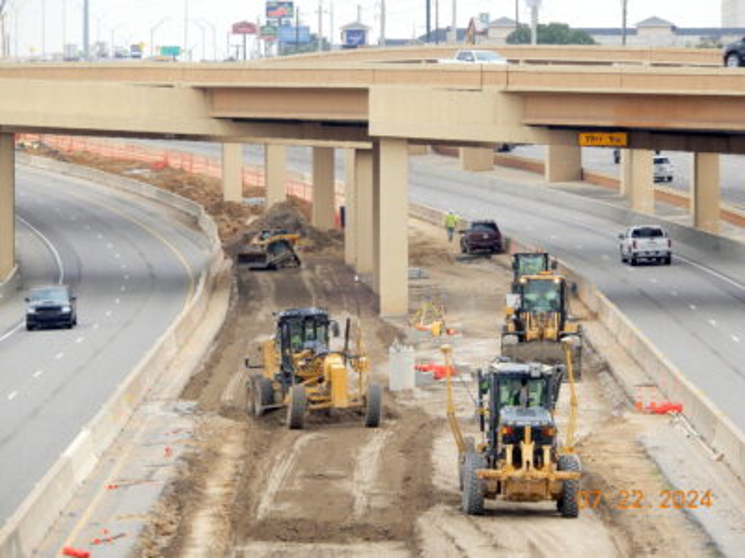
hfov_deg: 8.8
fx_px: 4842
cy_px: 279
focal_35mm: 225
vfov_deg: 6.6
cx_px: 372
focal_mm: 40.1
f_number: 5.6
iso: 80
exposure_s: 1/160
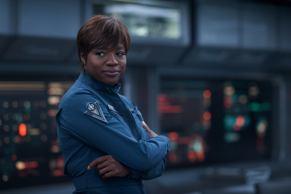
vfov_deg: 10.1
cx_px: 146
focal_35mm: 135
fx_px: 1090
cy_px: 97
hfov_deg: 15.2
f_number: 2.2
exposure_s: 1/125
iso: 1000
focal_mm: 135
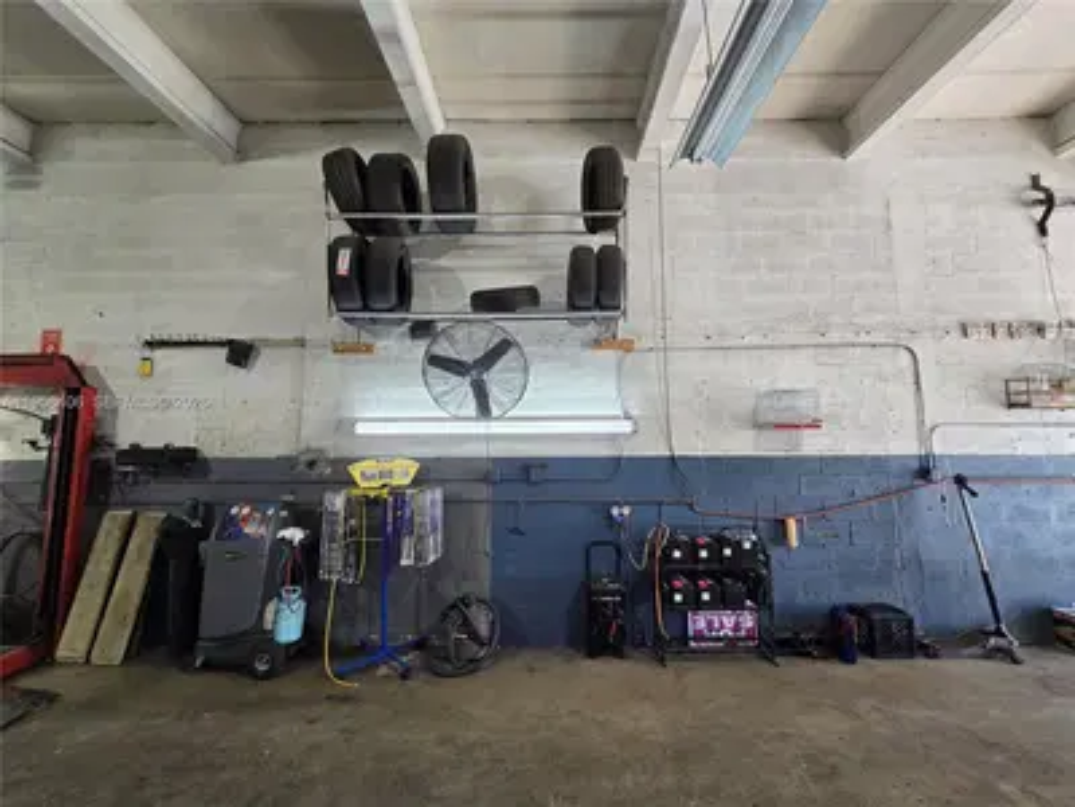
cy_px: 404
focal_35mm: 13
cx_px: 538
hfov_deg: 106.2
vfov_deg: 89.9
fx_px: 404
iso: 100
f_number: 2.2
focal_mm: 2.2
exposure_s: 1/60
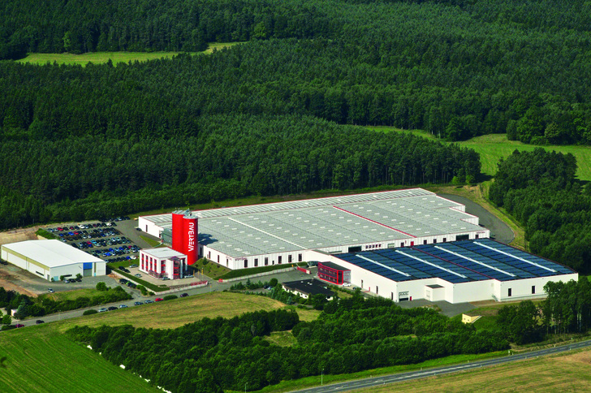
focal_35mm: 202
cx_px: 296
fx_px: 3321
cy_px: 196
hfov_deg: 10.2
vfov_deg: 6.8
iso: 500
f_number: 16
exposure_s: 1/1000
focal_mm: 135
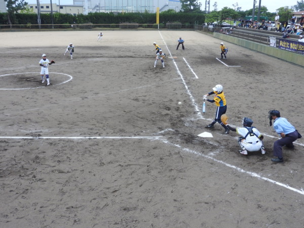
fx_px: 307
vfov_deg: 40.7
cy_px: 114
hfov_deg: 52.6
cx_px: 152
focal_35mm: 35
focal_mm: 6.3
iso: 100
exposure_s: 1/800
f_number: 3.8
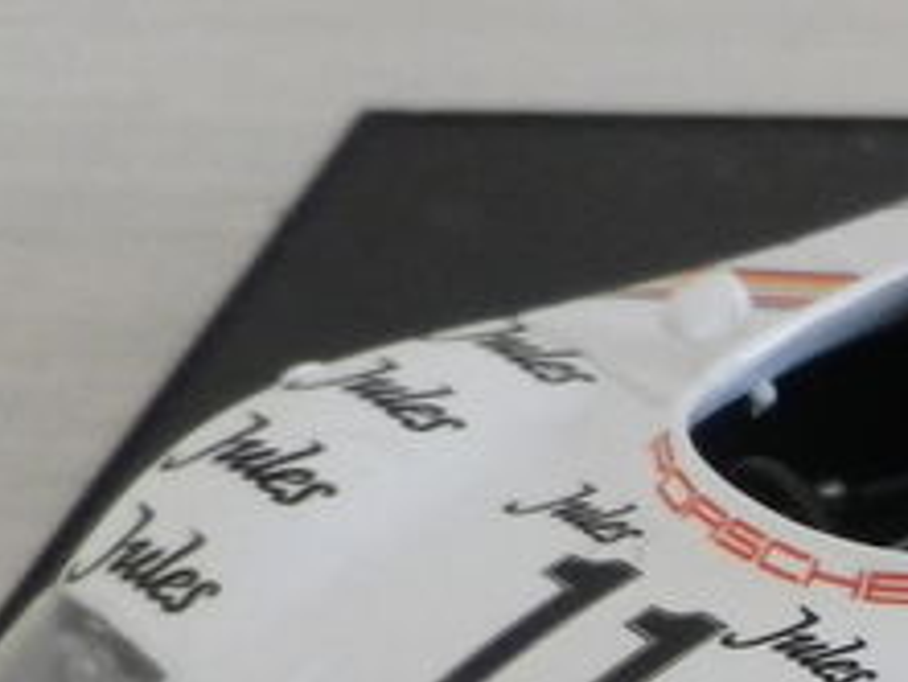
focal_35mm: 113
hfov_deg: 16.0
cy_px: 912
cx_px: 1356
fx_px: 2966
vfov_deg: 12.7
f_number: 3.5
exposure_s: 1/50
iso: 400
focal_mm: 4.5
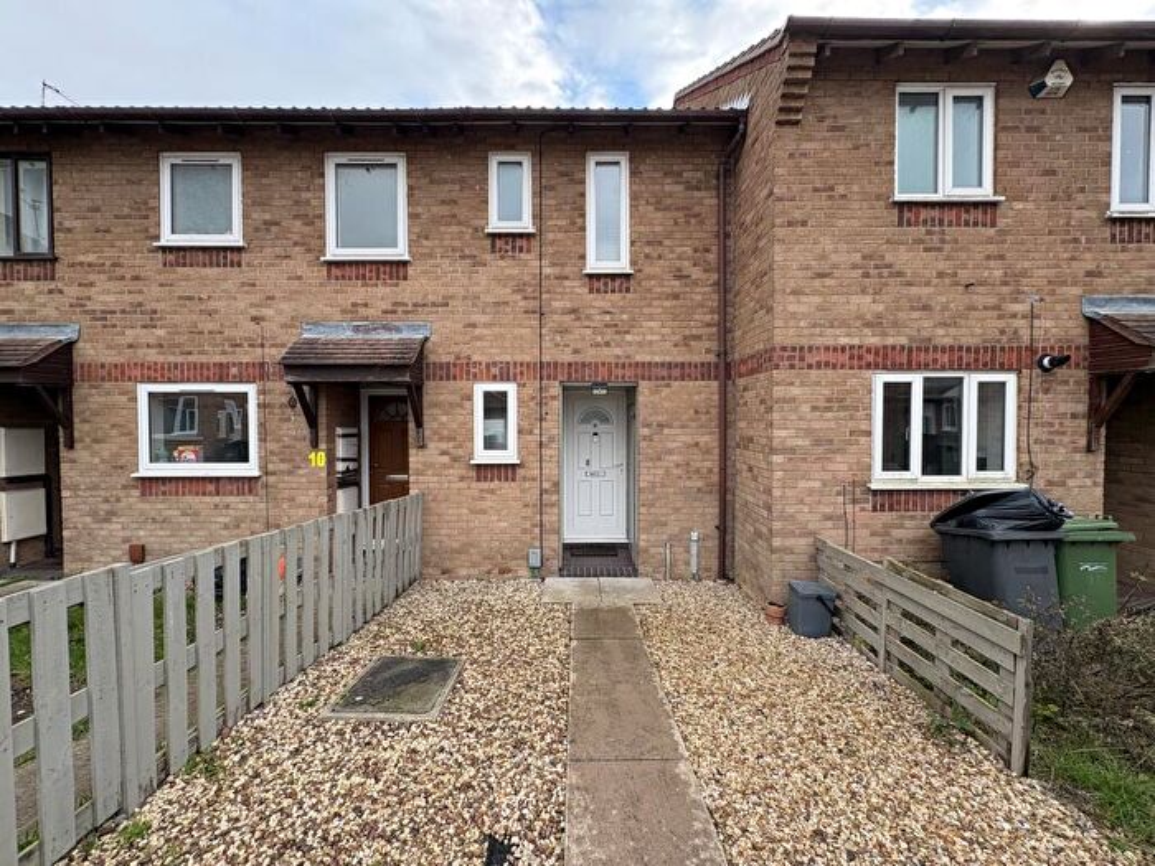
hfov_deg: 102.1
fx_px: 467
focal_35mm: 14
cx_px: 578
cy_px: 433
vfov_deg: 85.7
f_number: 2.2
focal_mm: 2.22
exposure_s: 1/99
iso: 50
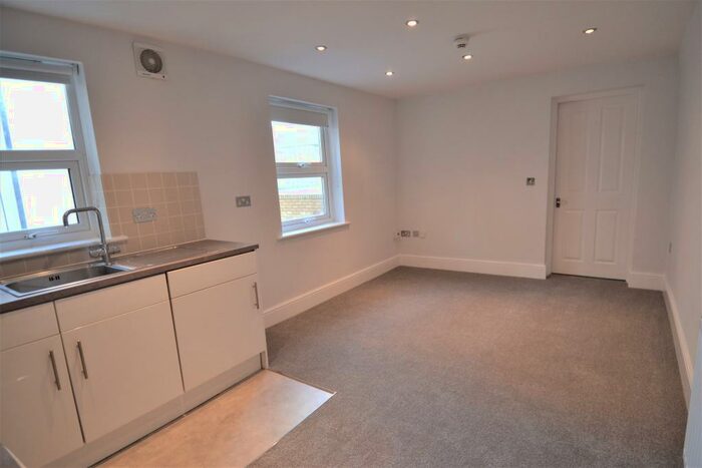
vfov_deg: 67.4
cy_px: 234
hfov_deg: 90.0
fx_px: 351
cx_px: 351
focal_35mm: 18
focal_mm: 12
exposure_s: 1/60
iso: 800
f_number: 4
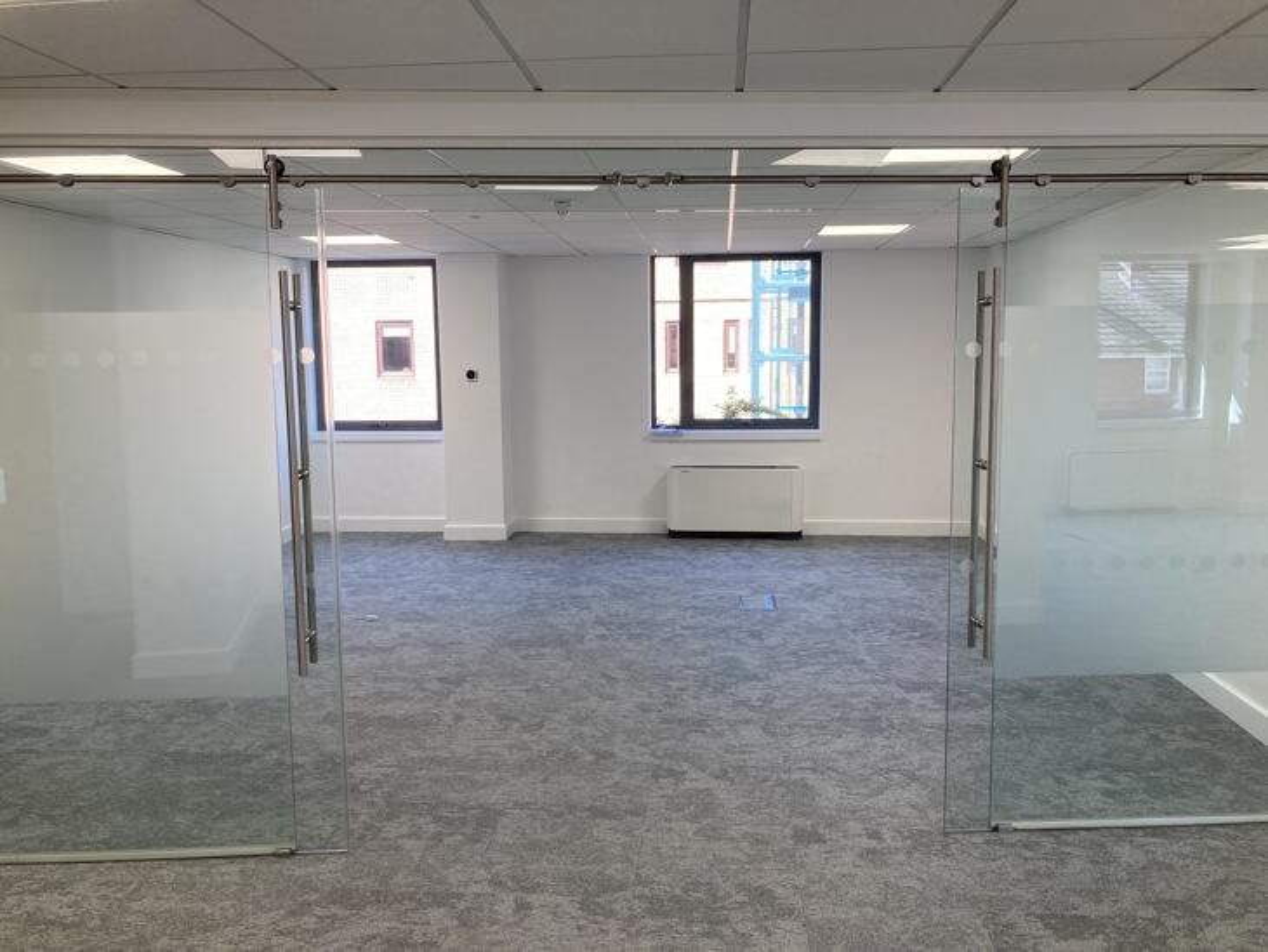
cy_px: 476
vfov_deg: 49.8
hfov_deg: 63.4
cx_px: 634
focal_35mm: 28
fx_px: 1026
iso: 32
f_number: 1.8
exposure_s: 1/96
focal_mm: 3.99
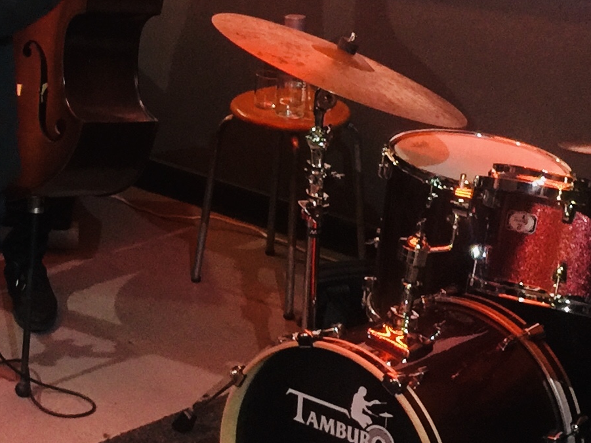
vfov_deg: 13.8
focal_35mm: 105
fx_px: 1793
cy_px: -45
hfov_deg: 18.4
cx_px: 54
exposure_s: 1/8
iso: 125
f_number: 2.2
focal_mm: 4.15
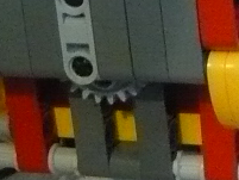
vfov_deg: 7.2
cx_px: 212
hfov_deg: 9.7
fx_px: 1409
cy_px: -81
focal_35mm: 204
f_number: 2.8
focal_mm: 4.6
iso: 400
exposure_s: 1/30
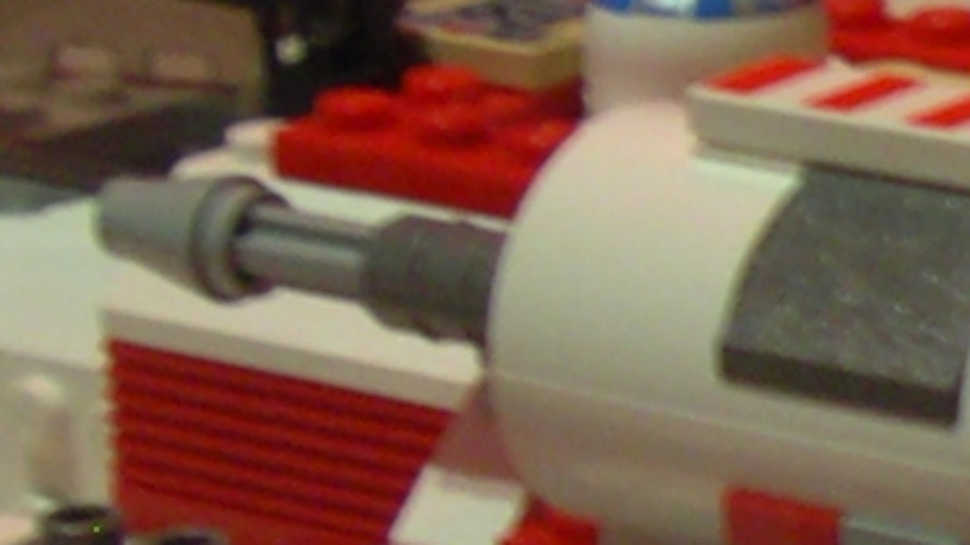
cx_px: 1601
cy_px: 628
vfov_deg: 5.4
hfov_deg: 9.4
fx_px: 5708
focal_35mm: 222
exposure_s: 1/4
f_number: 2.8
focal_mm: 5.7
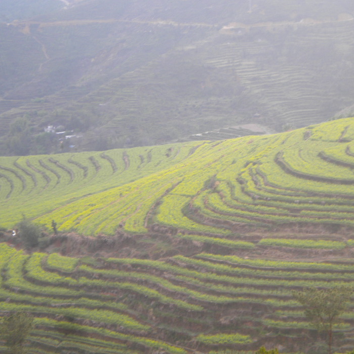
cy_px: 166
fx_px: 1018
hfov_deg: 19.7
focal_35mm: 88
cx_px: 210
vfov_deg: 19.7
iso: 80
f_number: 4.6
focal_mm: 12.3
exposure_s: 1/87.3
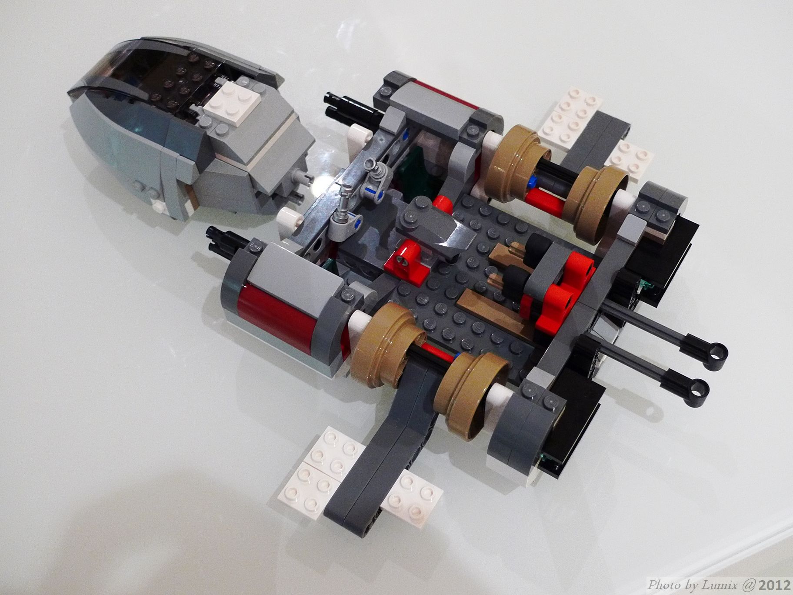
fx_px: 1008
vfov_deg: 32.9
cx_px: 396
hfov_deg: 42.9
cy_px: 298
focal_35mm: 44
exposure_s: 1/20
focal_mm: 9.3
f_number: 2.5
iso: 400
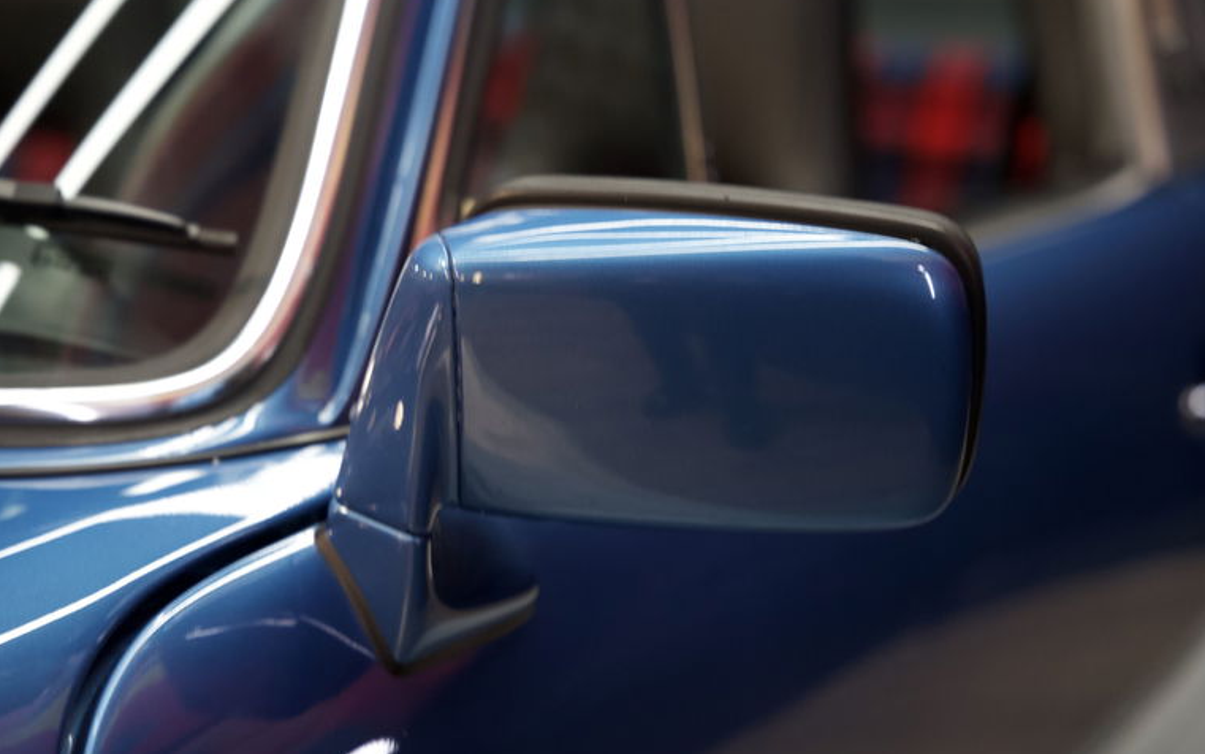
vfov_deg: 18.1
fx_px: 2365
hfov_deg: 28.6
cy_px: 383
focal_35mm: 72
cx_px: 603
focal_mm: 70
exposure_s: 1/80
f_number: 2.8
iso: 1250
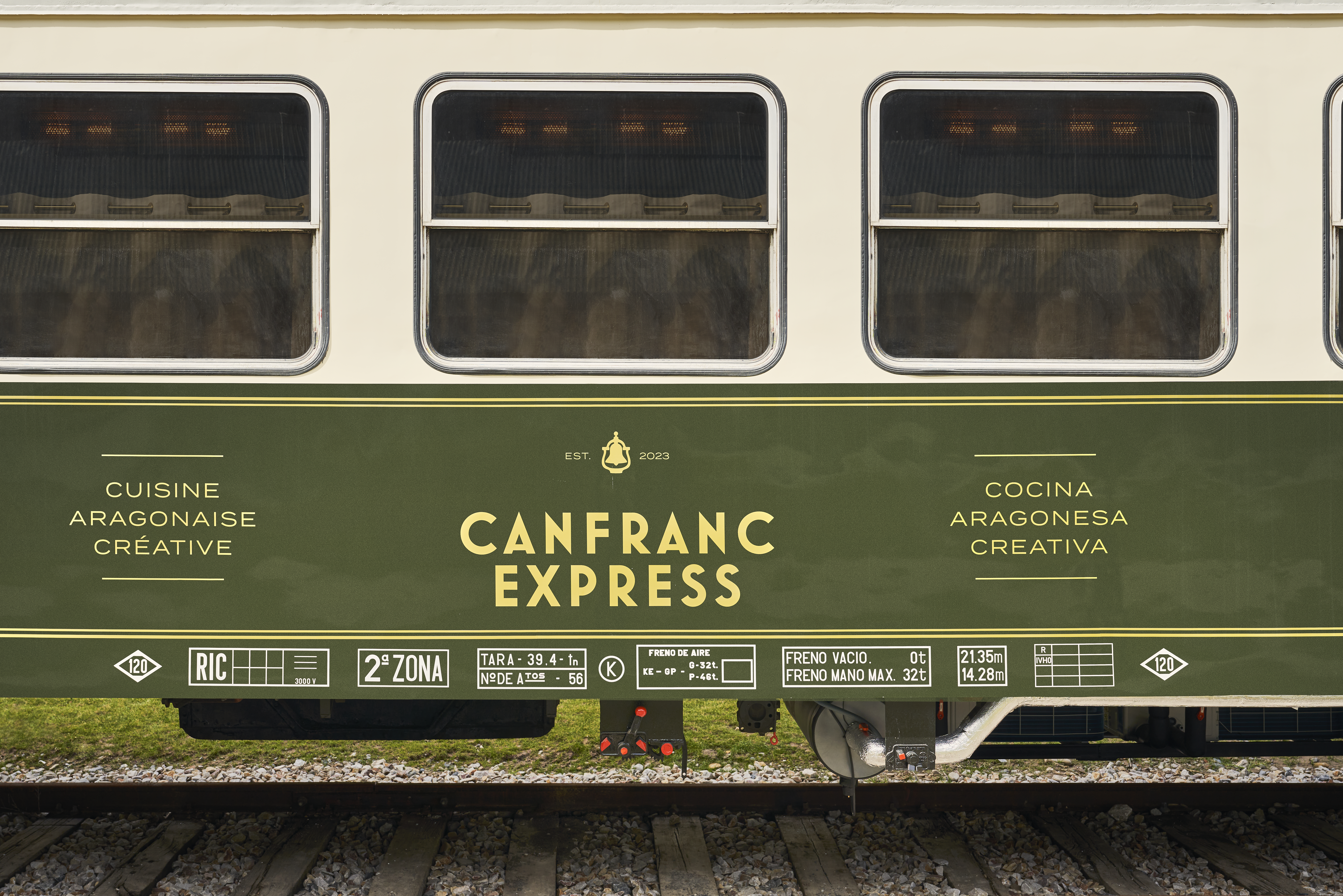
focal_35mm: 37
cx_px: 609
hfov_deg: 51.8
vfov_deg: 35.9
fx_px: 1380
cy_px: 438
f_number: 6.3
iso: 100
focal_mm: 33
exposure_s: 1/250
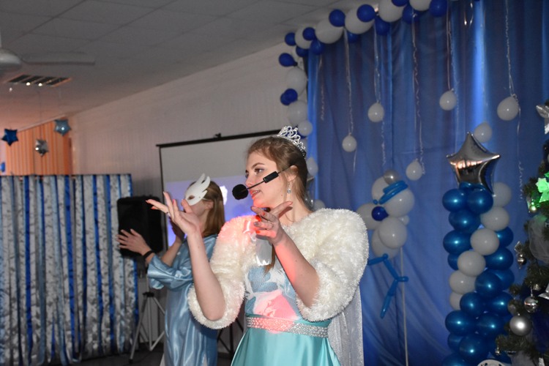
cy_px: 183
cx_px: 274
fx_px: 801
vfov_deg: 25.8
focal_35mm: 52
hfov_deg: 37.9
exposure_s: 1/60
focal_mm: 35
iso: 4500
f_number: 4.2
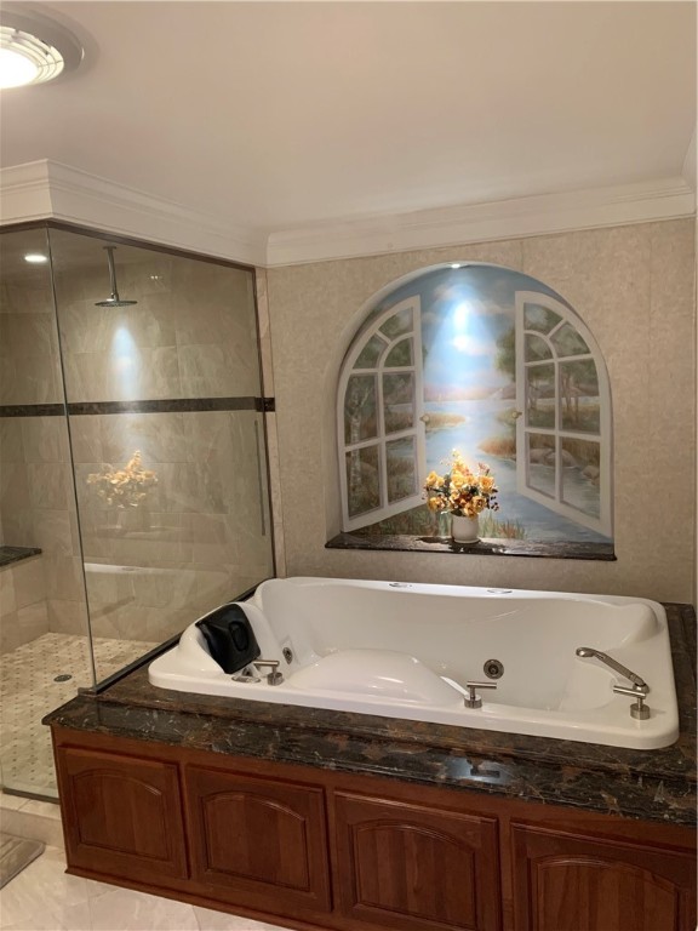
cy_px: 466
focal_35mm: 26
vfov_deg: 67.3
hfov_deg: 53.1
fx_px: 699
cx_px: 349
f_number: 1.8
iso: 250
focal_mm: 4.25
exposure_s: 1/40
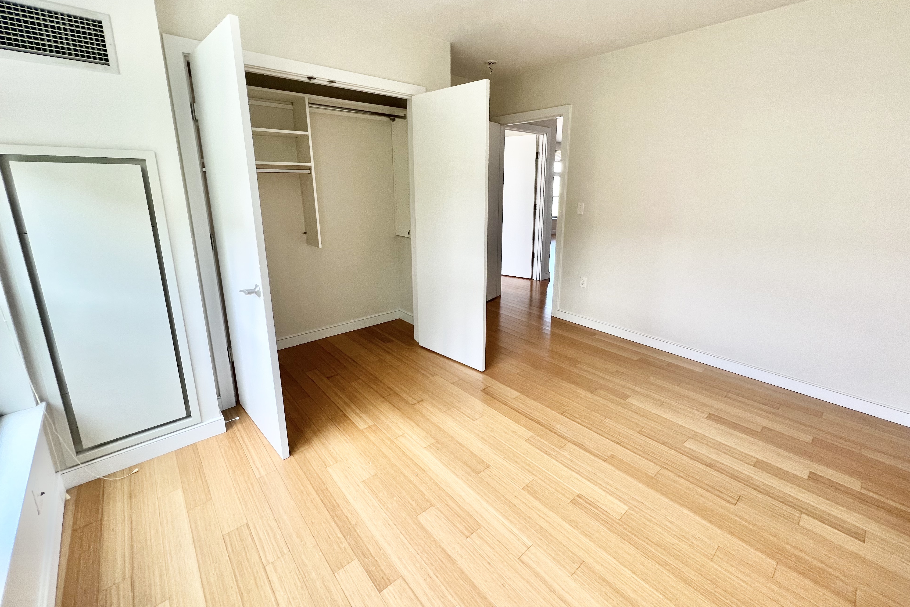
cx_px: 466
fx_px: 354
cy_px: 272
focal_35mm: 14
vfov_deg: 81.0
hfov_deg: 104.2
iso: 80
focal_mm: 1.57
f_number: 1.8
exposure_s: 1/99
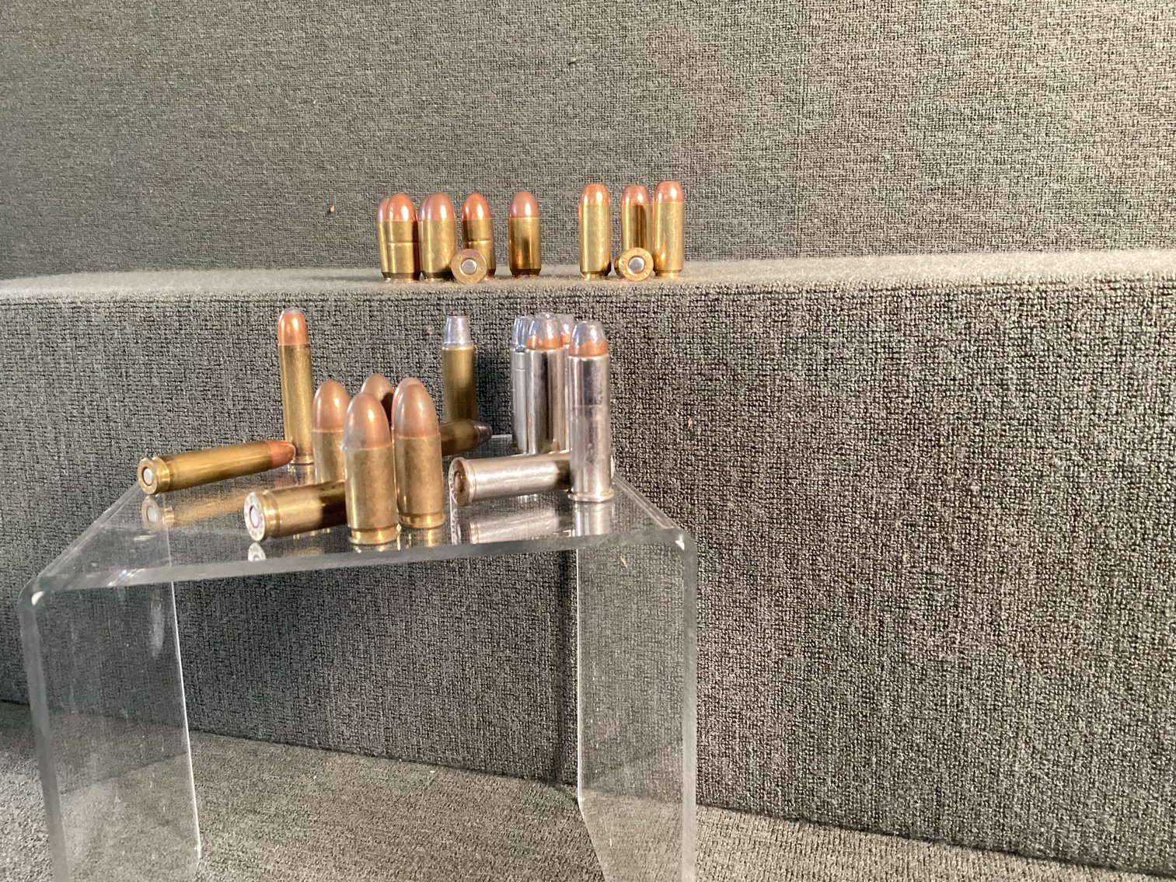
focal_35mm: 31
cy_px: 441
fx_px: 1053
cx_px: 588
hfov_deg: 58.3
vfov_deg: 45.4
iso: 400
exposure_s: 1/30
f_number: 2.4
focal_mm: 3.3
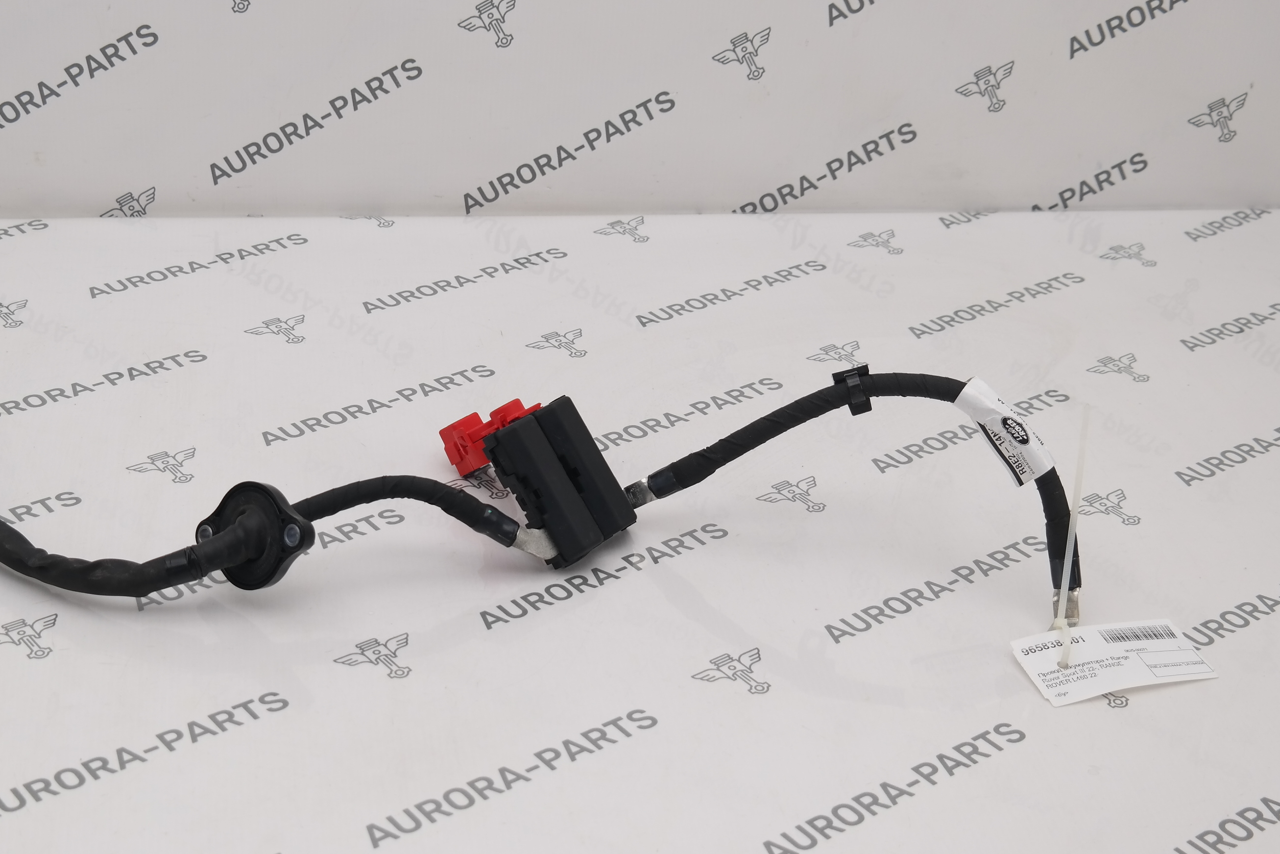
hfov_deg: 32.8
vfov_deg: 22.2
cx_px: 506
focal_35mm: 61
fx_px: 2169
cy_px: 485
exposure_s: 1/125
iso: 100
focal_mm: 27
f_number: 4.5
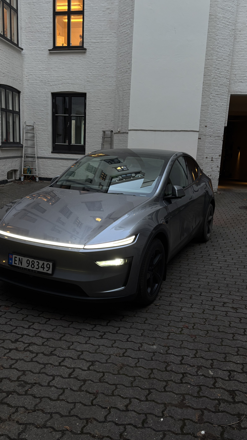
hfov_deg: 40.2
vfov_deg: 66.1
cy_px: 220
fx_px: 338
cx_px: 117
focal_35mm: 29
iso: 125
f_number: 1.6
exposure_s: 1/67
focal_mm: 5.96
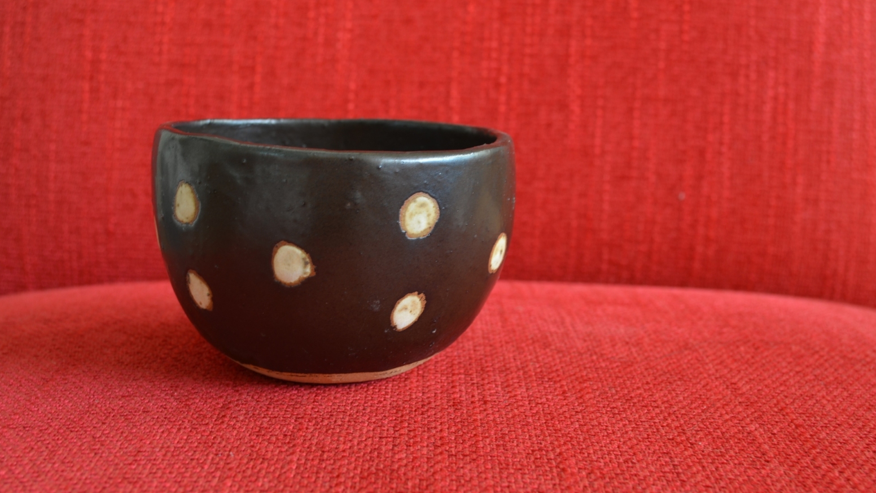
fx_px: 1185
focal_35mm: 51
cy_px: 209
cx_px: 442
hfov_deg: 40.6
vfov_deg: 23.5
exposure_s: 1/4
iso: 100
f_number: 6.3
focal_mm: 32
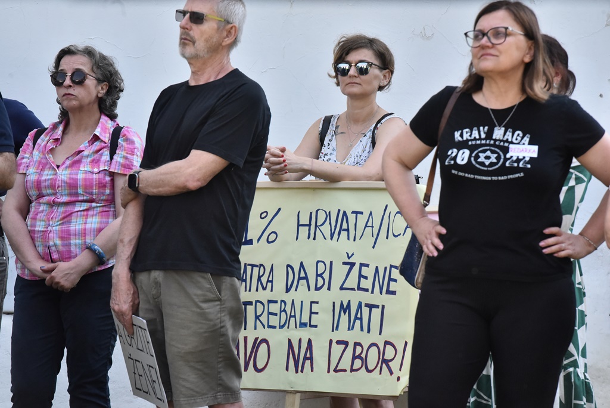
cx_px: 305
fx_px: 3391
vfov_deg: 6.9
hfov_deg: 10.3
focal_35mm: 200
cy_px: 204
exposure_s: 1/2000
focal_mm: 200
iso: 3200
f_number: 8
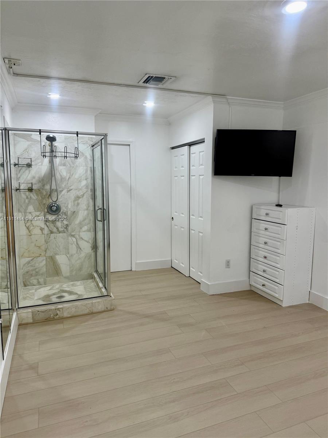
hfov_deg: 56.8
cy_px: 219
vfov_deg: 71.6
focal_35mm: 24
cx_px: 164
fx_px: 303
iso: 125
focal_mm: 6.76
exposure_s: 1/120
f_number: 1.78
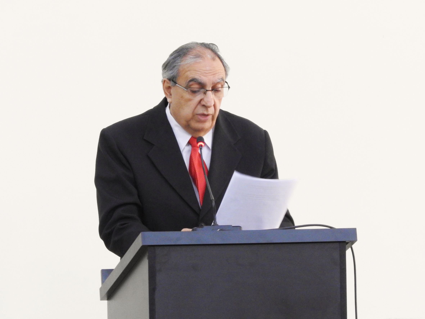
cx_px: 212
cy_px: 160
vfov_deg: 7.4
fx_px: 2456
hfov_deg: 9.9
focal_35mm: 200
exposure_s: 1/5
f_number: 7.6
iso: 800
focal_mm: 35.8
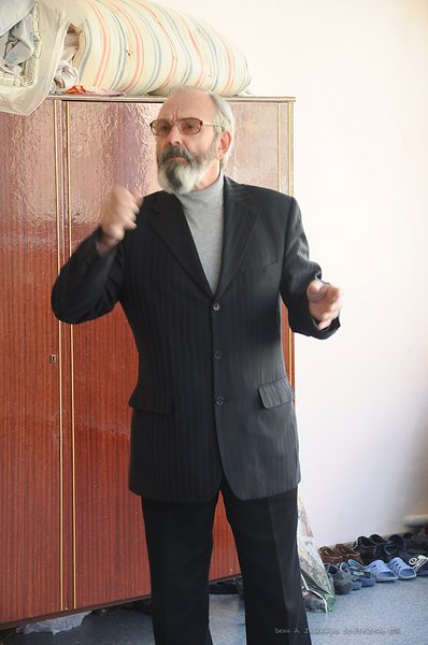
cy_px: 322
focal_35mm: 105
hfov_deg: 13.0
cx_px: 214
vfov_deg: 19.5
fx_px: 1879
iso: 500
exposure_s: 1/25
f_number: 5.6
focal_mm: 70
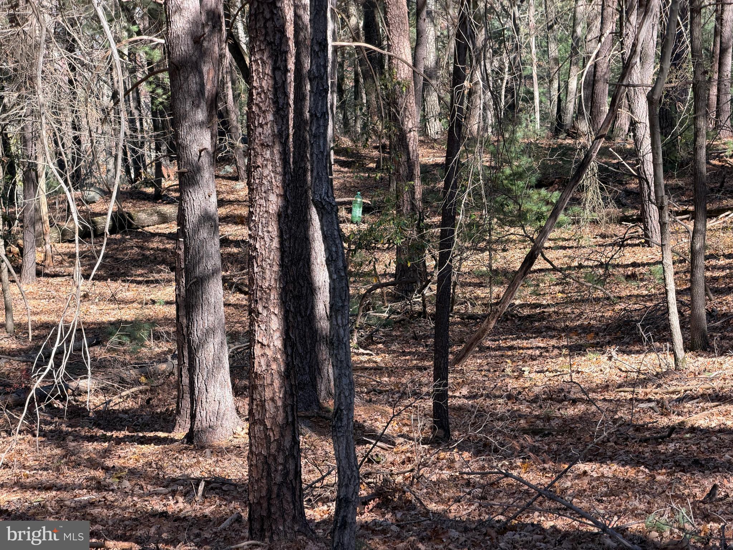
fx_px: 2118
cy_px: 275
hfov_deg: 19.6
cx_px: 366
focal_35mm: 100
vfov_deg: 14.8
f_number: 2.8
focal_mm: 16.89
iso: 50
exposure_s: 1/142
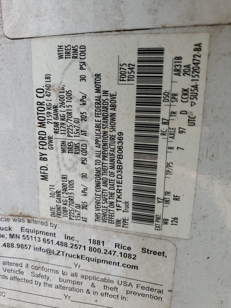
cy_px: 154
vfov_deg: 67.3
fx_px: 231
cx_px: 116
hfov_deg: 53.1
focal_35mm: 26
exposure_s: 1/345
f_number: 1.5
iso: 50
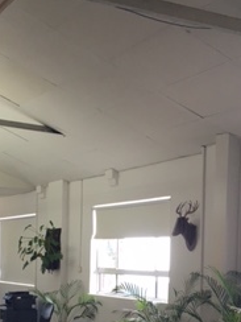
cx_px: 83
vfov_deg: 24.9
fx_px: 705
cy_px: 288
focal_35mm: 76
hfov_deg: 19.3
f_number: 2.2
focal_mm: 4.15
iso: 25
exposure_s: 1/33
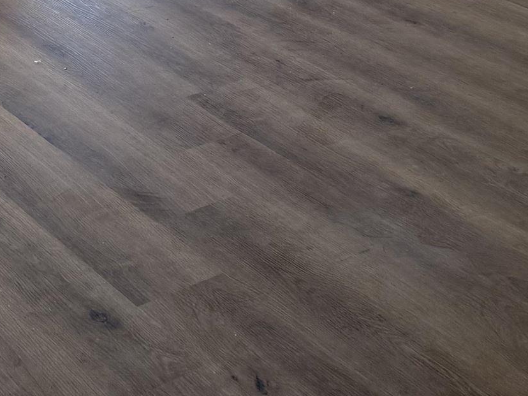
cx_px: 165
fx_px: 1358
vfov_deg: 14.5
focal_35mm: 89
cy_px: -334
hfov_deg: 21.9
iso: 160
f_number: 1.78
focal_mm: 6.76
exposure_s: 1/60
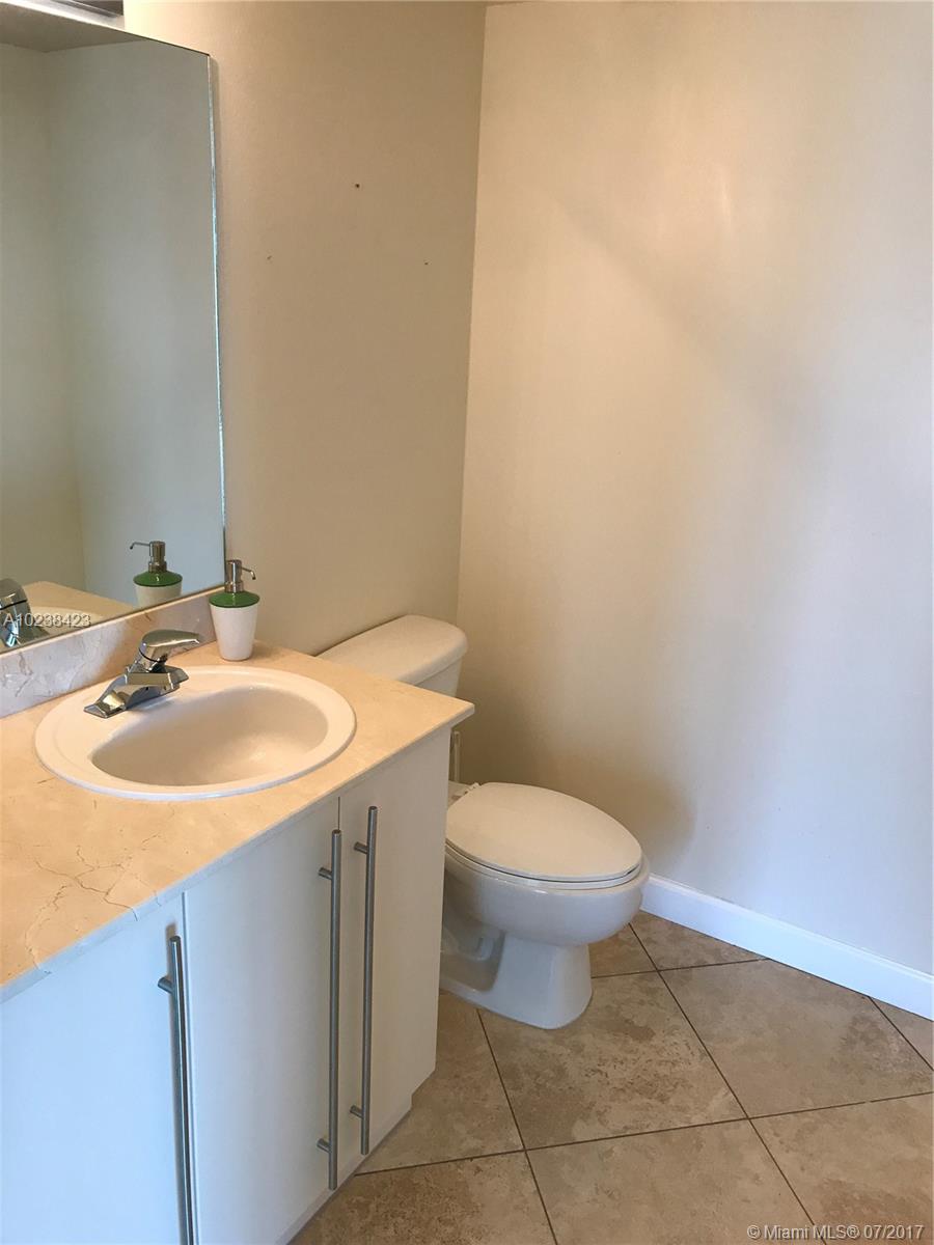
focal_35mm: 28
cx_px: 467
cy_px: 622
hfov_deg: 49.7
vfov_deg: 63.4
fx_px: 1007
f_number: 1.8
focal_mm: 3.99
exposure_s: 1/40
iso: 25
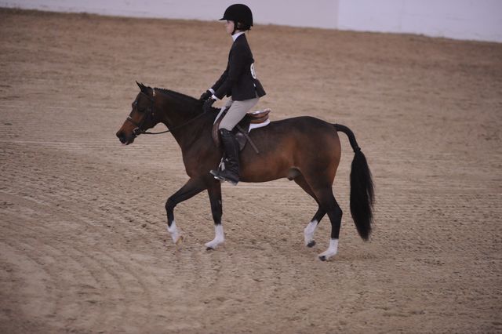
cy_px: 167
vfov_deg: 6.9
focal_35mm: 200
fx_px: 2787
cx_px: 251
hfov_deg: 10.3
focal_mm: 200
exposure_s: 1/400
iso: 5000
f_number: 2.8
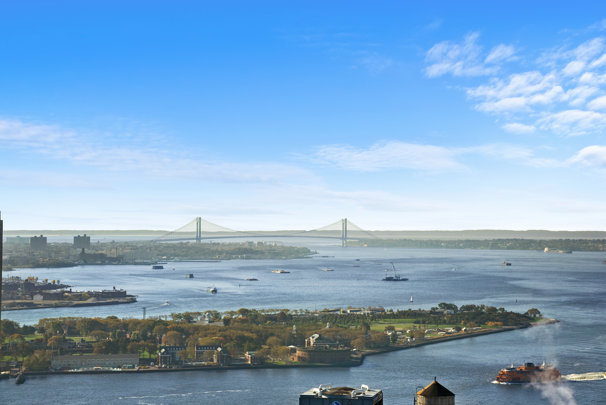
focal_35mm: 95
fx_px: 1600
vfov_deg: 14.4
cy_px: 202
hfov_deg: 21.5
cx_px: 303
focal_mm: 95
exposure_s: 1/250
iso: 250
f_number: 11
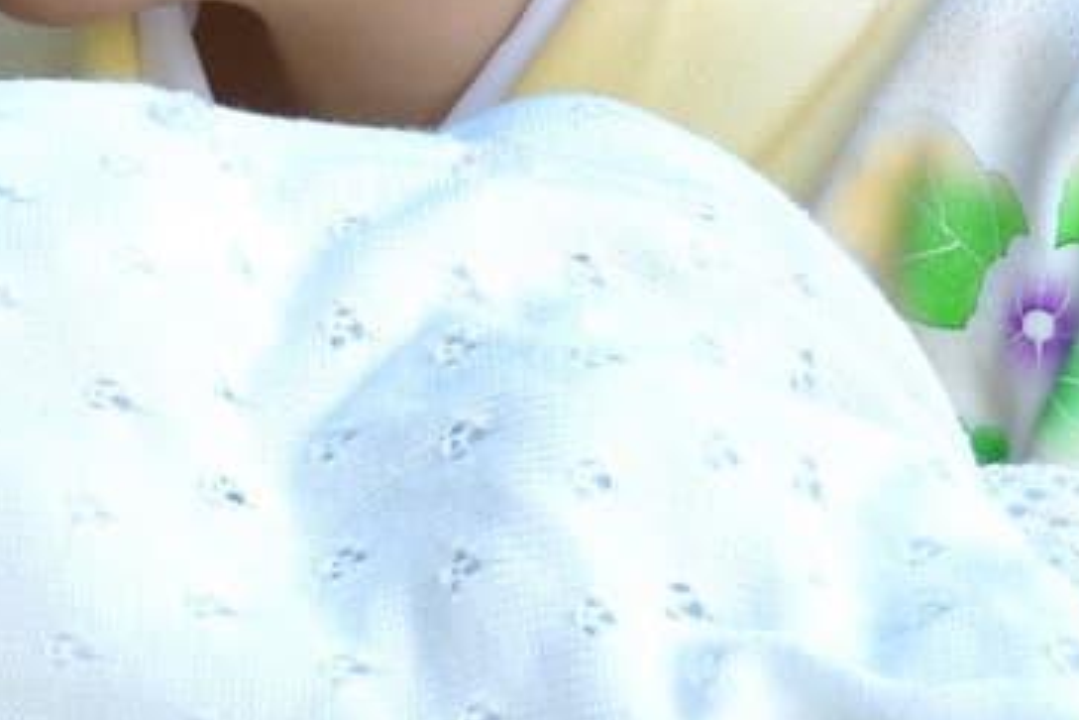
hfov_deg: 2.6
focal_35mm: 794
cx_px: -499
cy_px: -653
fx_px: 23796
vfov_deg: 1.7
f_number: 11
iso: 2000
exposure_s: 1/80
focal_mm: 200
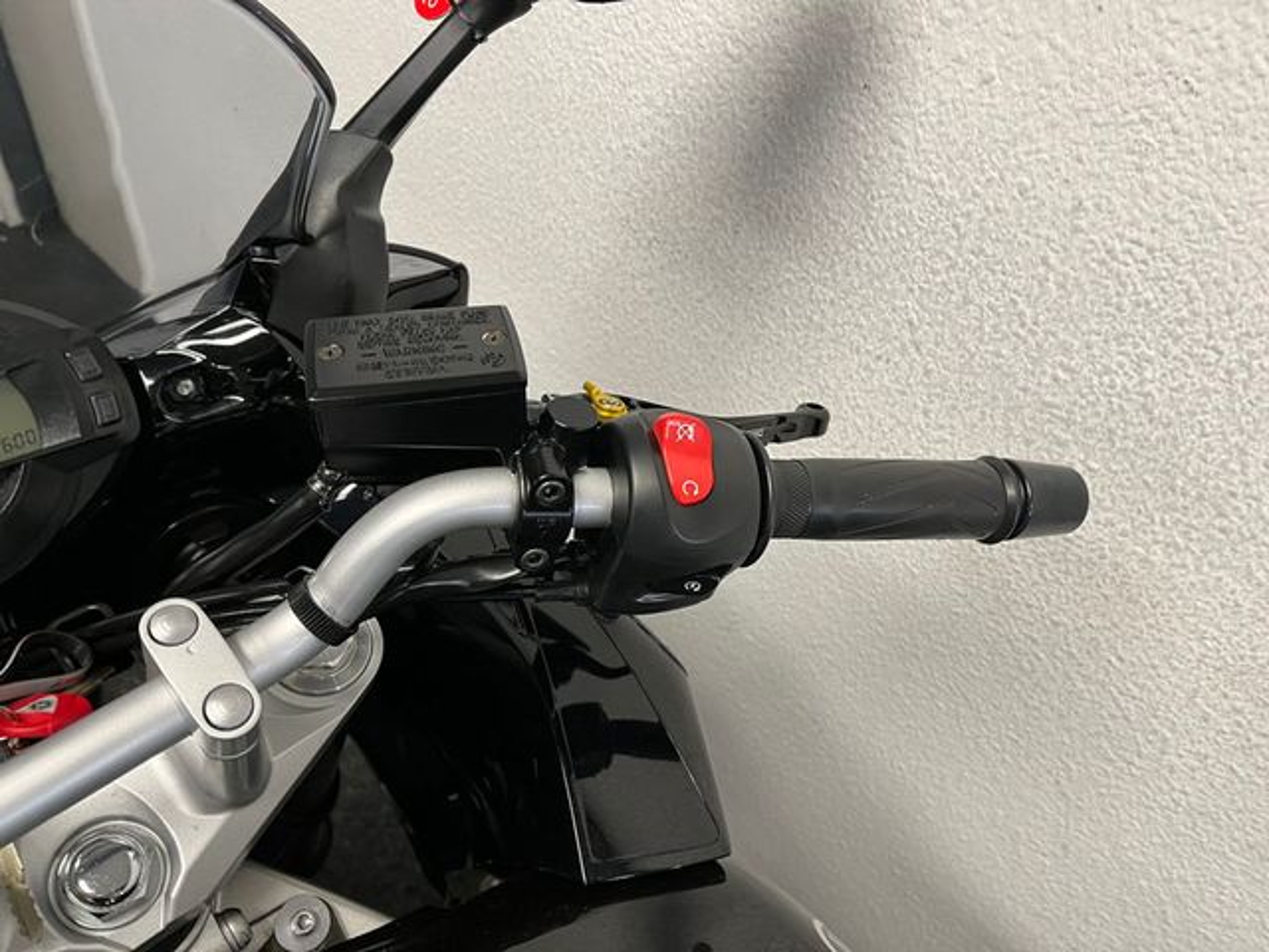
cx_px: 634
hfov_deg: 67.3
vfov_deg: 53.1
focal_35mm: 26
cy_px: 476
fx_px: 953
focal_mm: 5.1
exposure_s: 1/50
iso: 80
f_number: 1.6
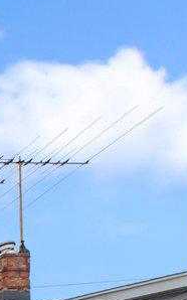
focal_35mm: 112
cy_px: 672
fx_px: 914
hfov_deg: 5.9
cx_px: -816
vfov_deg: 14.2
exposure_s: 1/125
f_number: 8
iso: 200
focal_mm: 16
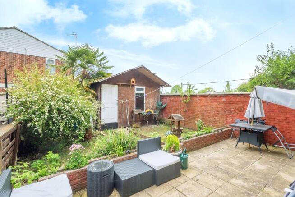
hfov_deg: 93.2
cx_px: 148
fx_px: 139
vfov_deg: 70.5
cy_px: 98
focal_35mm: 17
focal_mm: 17
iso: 200
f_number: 7.1
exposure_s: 1/100
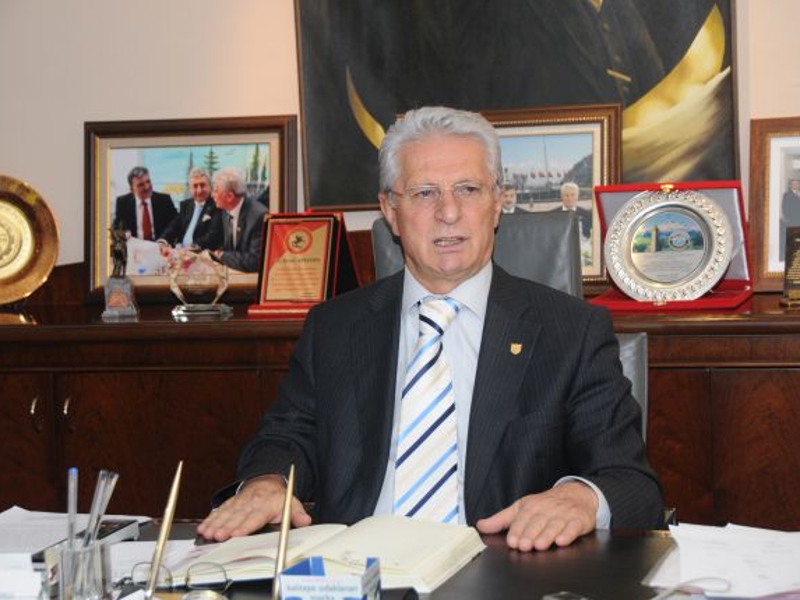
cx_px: 441
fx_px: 1965
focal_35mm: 85
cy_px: 300
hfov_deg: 23.0
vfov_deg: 17.4
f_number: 5.6
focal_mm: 52
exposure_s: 1/60
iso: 400
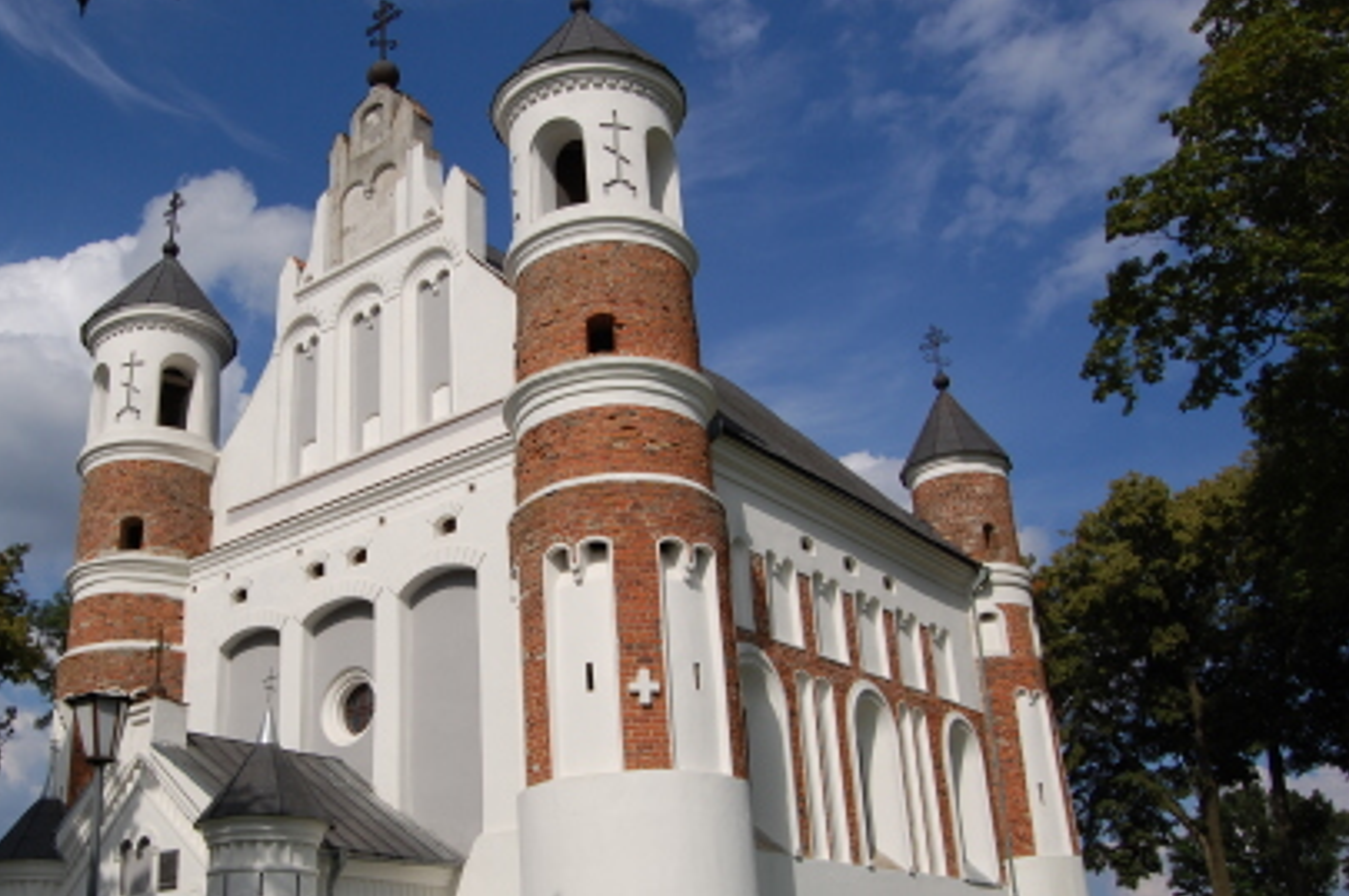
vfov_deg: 37.6
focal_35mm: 35
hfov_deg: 53.8
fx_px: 1310
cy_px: 531
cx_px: 495
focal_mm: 18
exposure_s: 1/500
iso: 200
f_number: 11
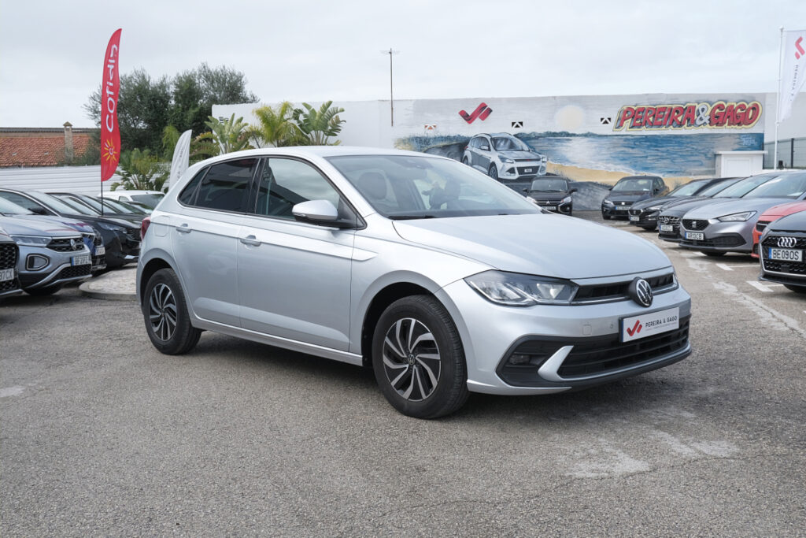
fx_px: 806
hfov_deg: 53.1
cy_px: 269
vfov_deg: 36.9
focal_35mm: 36
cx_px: 403
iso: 160
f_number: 9
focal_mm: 24.2
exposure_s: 1/100
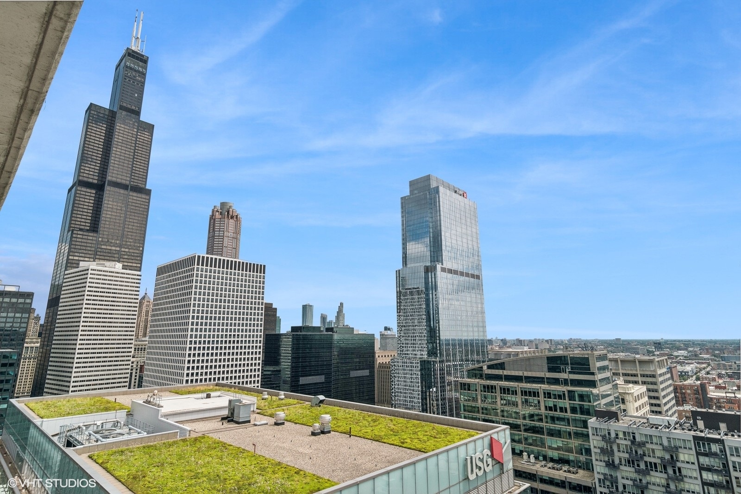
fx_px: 370
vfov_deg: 67.4
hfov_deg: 90.0
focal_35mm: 18
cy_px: 247
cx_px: 370
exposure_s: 1/1000
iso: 200
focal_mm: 12
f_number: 8
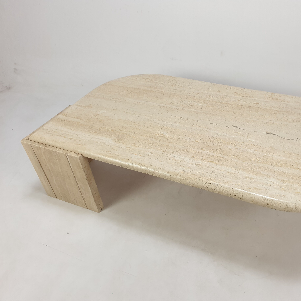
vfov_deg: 52.5
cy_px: 151
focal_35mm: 31
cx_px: 203
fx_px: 305
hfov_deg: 51.5
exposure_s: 1/100
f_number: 2.4
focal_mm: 4.3
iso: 80
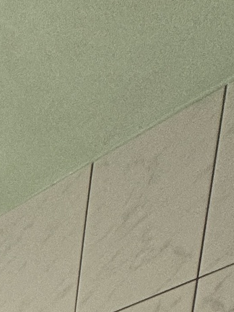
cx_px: -288
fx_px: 694
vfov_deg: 13.0
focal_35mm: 77
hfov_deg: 14.4
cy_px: 849
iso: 80
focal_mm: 2.22
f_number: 2.2
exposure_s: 1/99
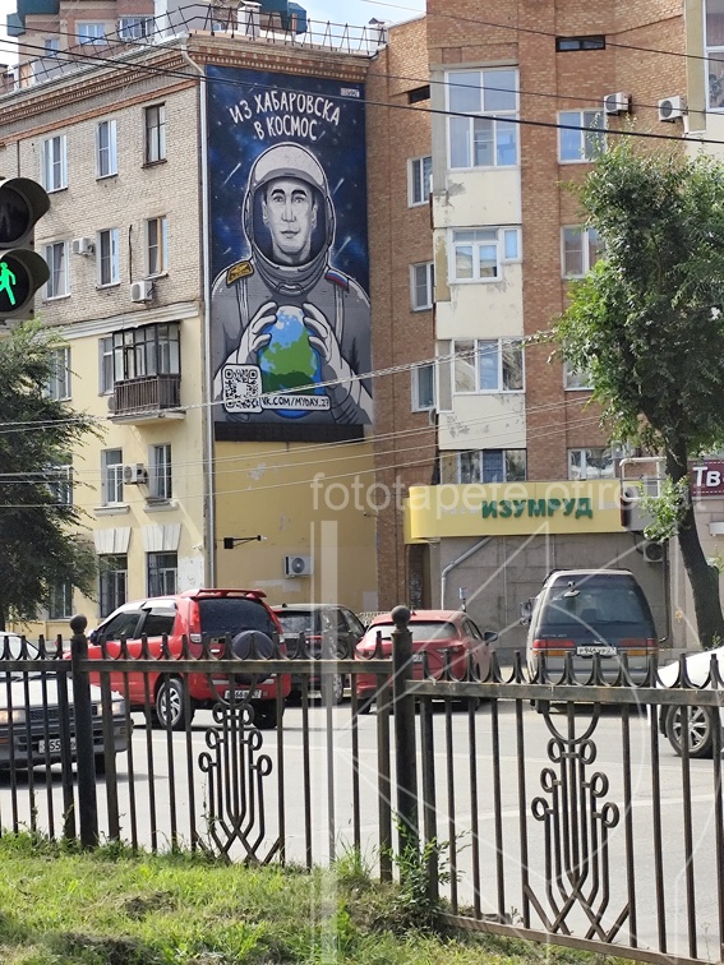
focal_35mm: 93
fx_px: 2593
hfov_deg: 15.9
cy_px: 482
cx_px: 362
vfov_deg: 21.1
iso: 50
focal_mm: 6.19
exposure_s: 1/1190
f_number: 1.65
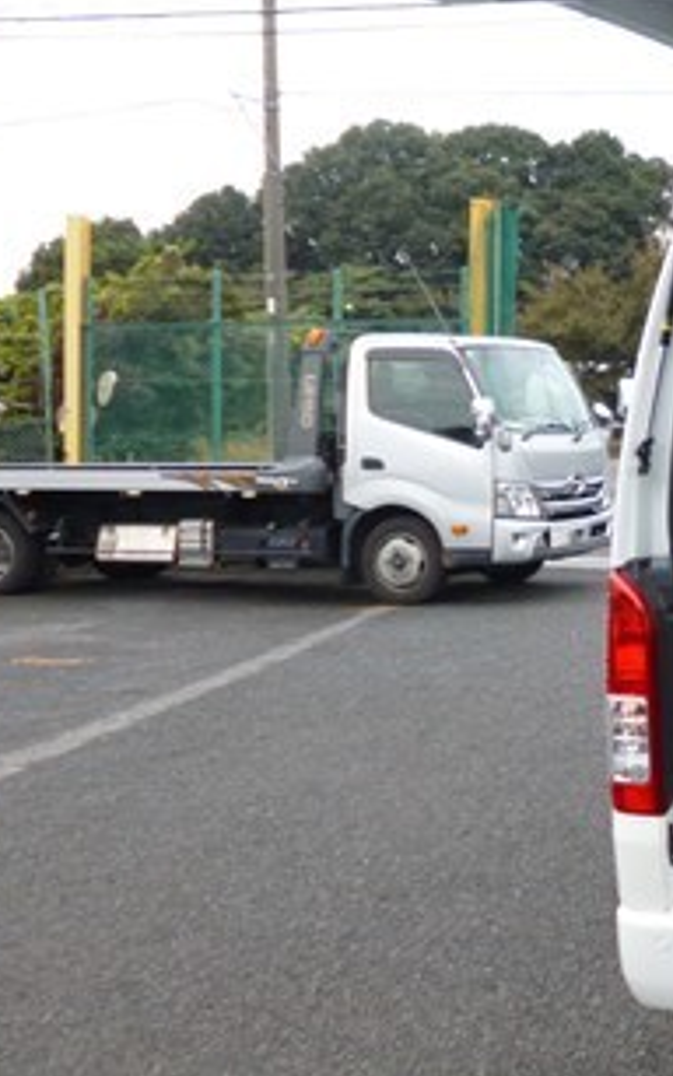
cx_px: 1013
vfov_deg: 37.9
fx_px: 1555
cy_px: 379
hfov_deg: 20.8
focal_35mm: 53
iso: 250
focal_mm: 4.3
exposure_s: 1/60
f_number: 2.8
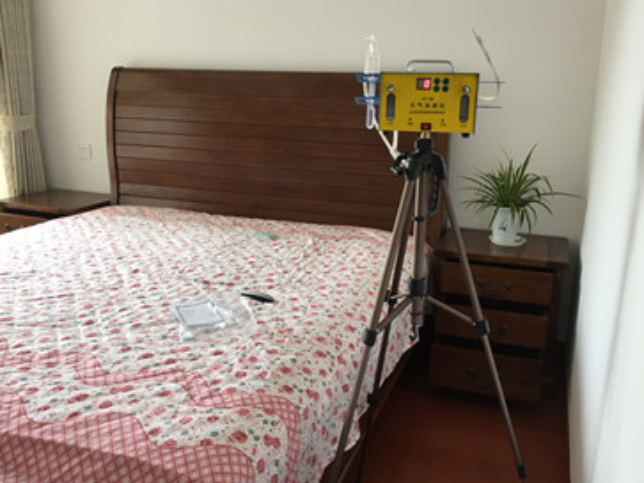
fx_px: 595
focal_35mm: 32
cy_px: 236
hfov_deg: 56.8
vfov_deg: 44.1
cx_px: 332
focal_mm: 4.15
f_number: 2.2
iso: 32
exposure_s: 1/33
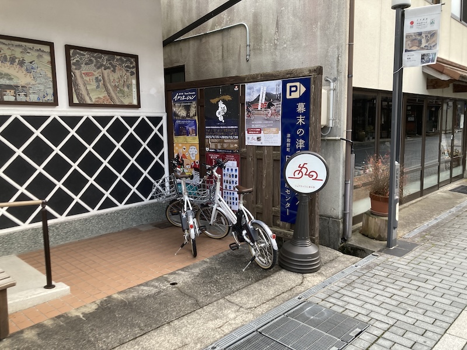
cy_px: 175
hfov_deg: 63.4
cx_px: 234
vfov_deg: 49.7
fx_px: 378
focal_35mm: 28
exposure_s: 1/97
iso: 80
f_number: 1.8
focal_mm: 3.99
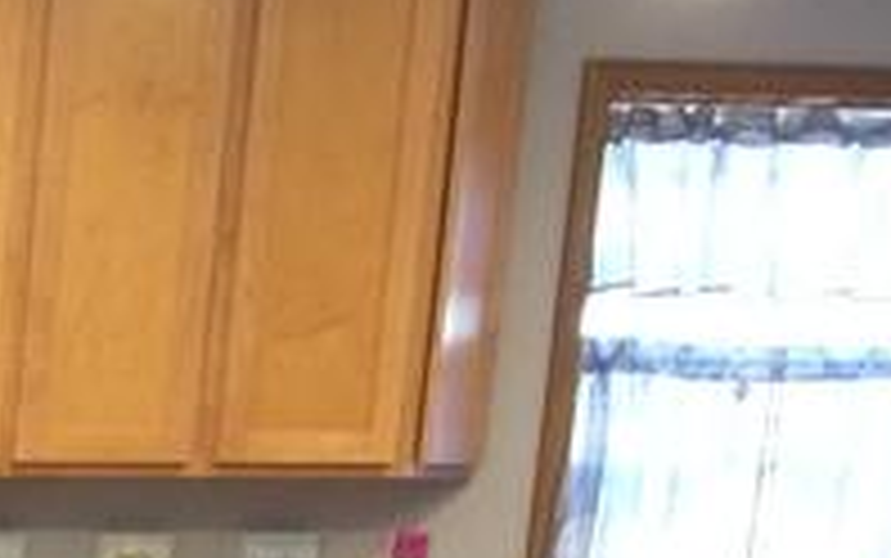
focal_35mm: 124
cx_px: -868
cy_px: 1251
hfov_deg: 14.2
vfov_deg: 9.6
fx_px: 3013
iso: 200
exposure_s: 1/30
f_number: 2.2
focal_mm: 4.15
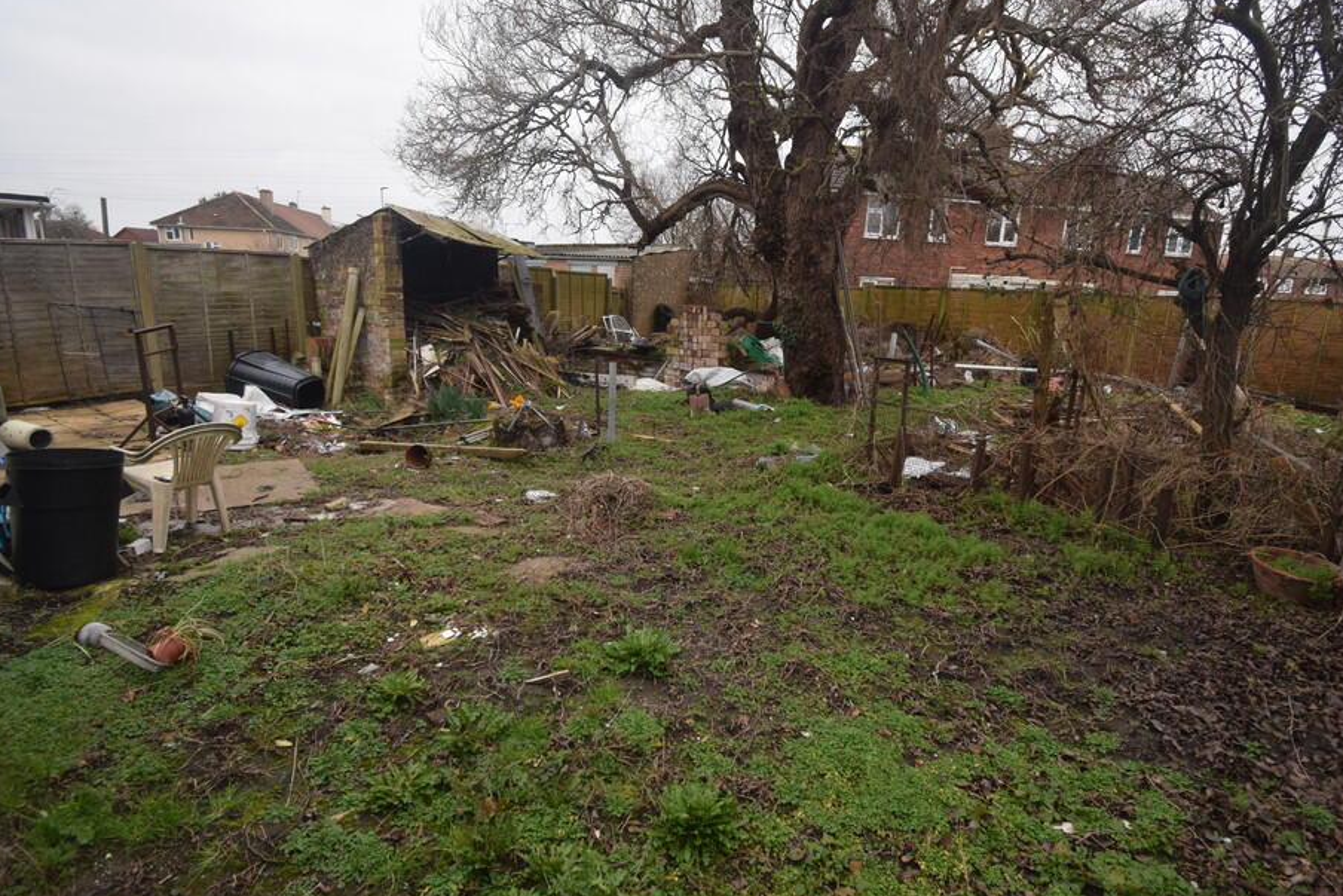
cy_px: 442
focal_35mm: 17
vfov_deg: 70.5
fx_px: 634
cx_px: 701
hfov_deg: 93.2
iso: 400
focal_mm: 10
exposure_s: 1/160
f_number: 6.3
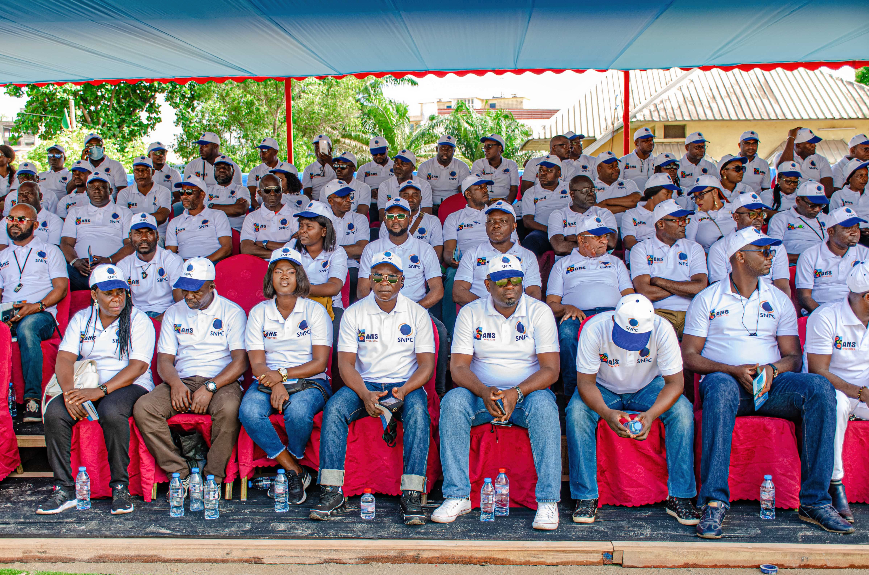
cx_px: 429
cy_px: 295
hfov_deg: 48.5
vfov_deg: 33.3
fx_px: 964
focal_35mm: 40
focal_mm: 26
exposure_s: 1/100
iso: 100
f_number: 3.8
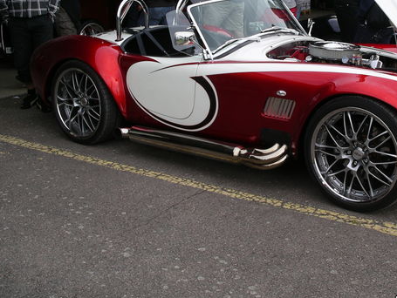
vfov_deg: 27.9
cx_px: 265
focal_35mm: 52
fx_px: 597
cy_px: 98
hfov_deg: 36.4
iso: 64
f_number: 4
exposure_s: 1/320
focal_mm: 7.8
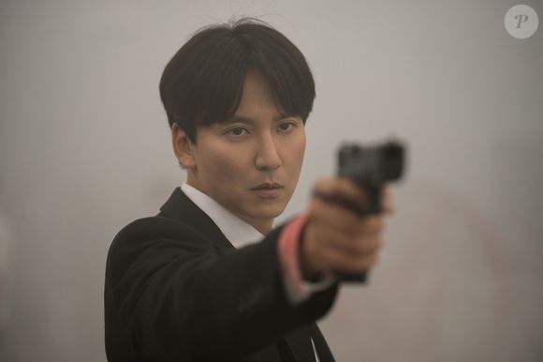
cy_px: 181
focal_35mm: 118
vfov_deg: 11.6
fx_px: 1779
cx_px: 272
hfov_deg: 17.4
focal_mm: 118
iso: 800
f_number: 2.8
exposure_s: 1/320
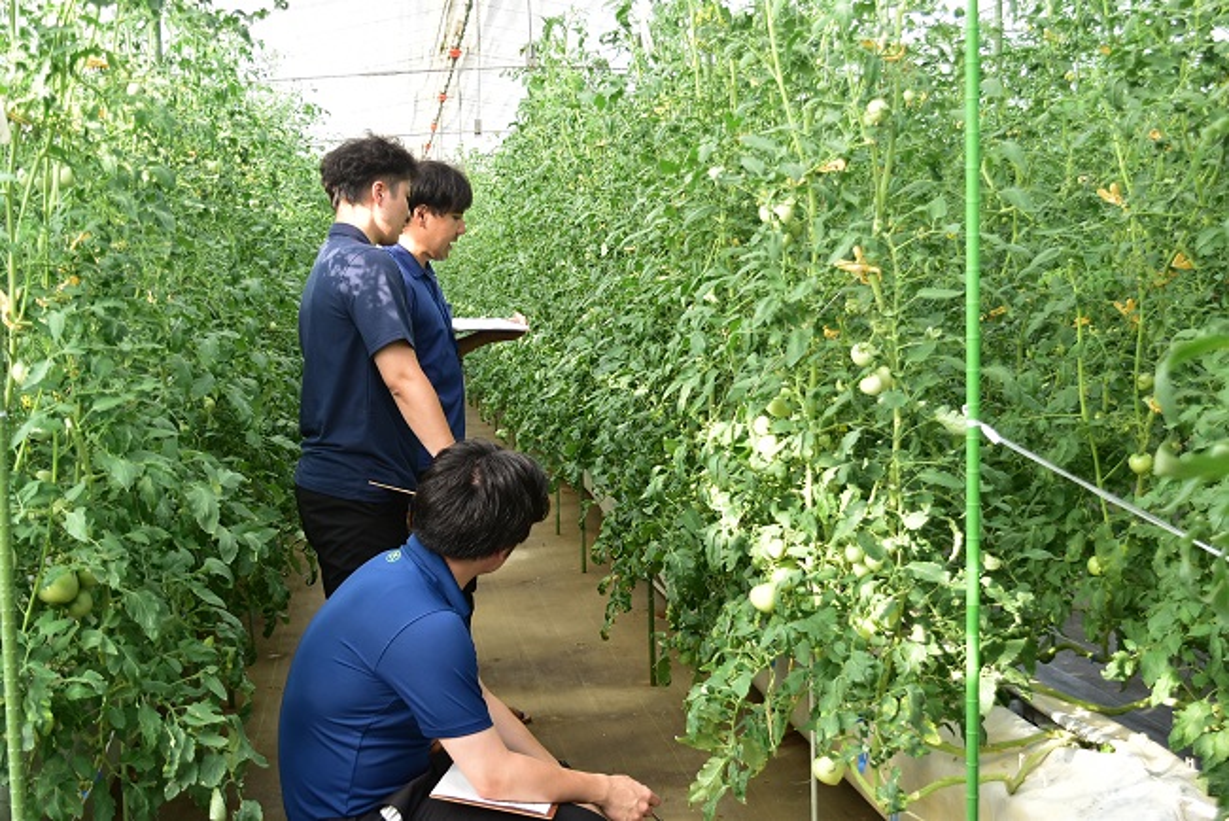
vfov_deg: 26.5
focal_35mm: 51
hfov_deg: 38.9
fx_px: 1742
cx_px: 614
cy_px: 410
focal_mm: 34
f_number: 5.6
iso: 400
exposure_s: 1/125
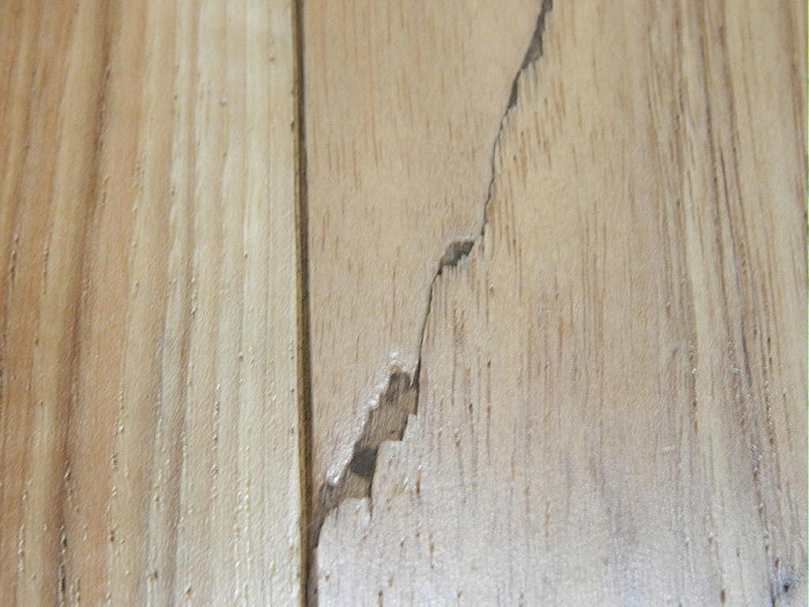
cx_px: 404
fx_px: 3015
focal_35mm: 129
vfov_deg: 11.5
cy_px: 304
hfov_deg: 15.3
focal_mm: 23.2
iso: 400
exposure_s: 1/13
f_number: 4.7
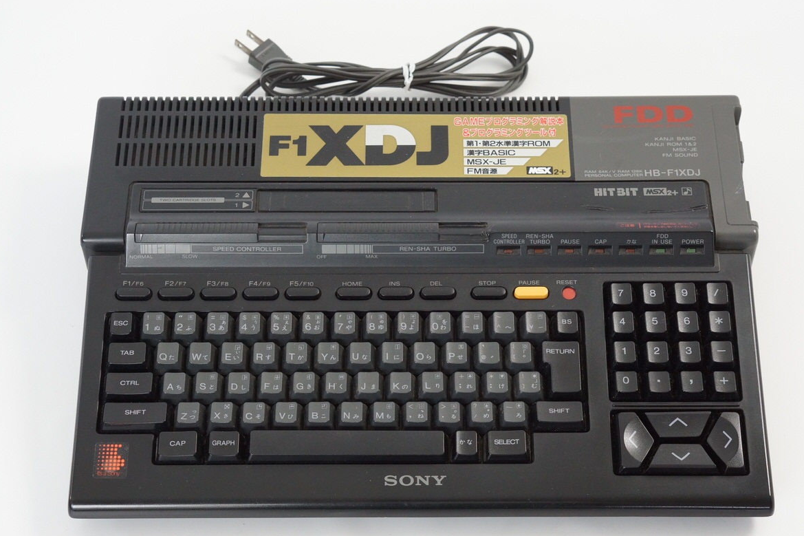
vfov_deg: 17.7
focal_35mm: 77
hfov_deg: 26.3
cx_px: 409
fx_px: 1719
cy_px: 273
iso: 1250
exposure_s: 1/80
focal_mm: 50
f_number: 6.3
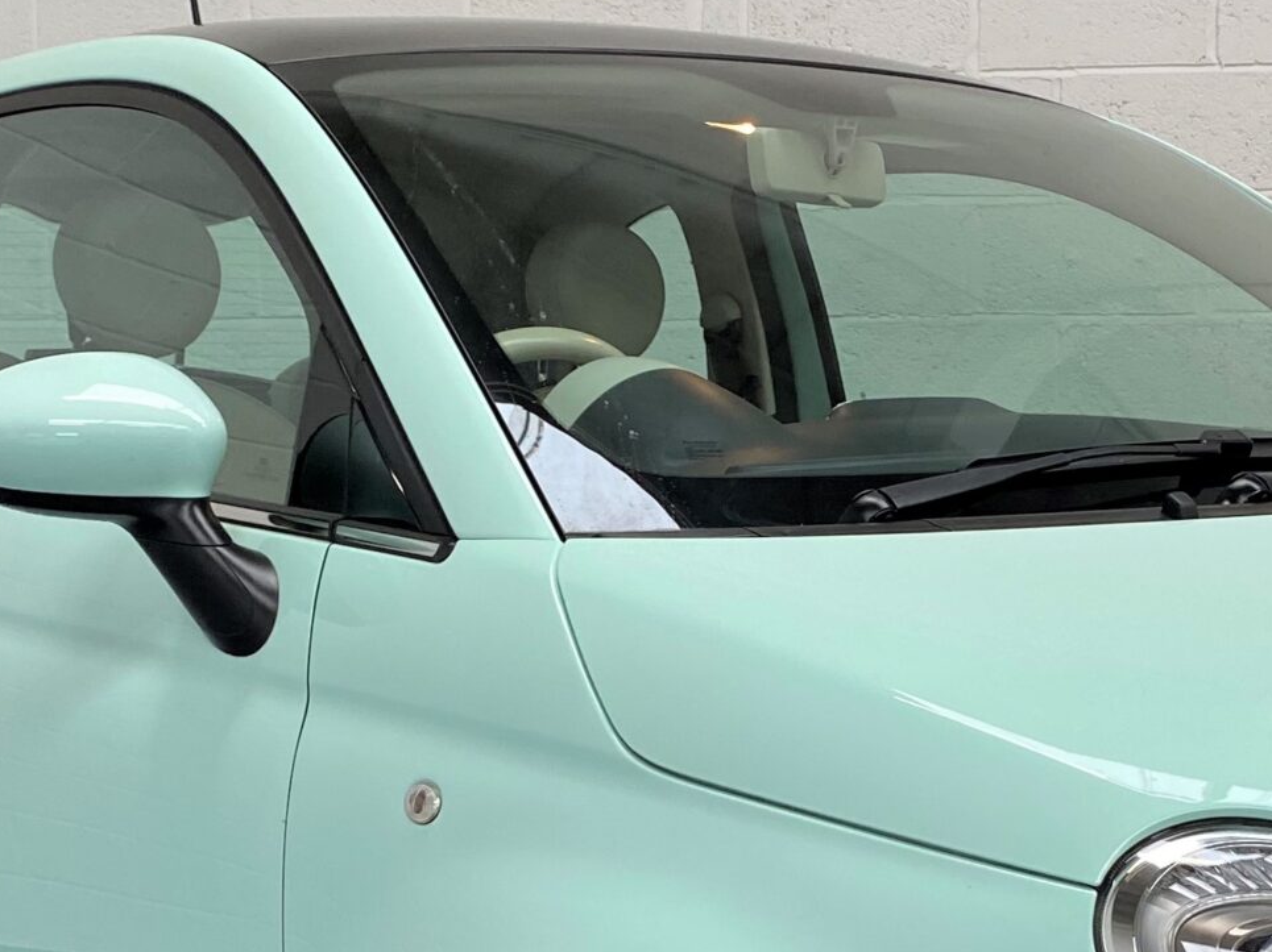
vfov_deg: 20.8
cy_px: 890
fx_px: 2535
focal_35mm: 69
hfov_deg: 27.8
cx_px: 940
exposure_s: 1/100
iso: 64
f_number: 1.8
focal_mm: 4.25
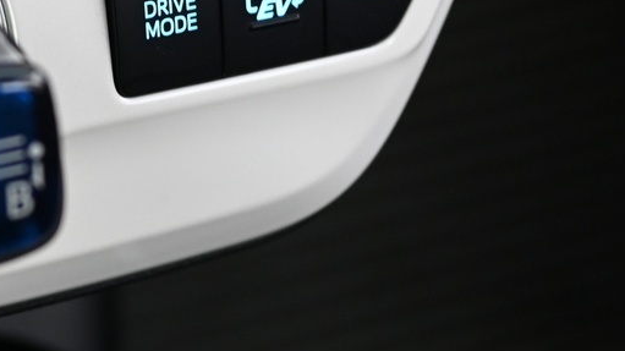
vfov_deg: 6.3
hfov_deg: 11.0
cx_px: -57
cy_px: 237
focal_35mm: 193
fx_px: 3197
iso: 2000
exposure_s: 1/15
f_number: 4
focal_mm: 58
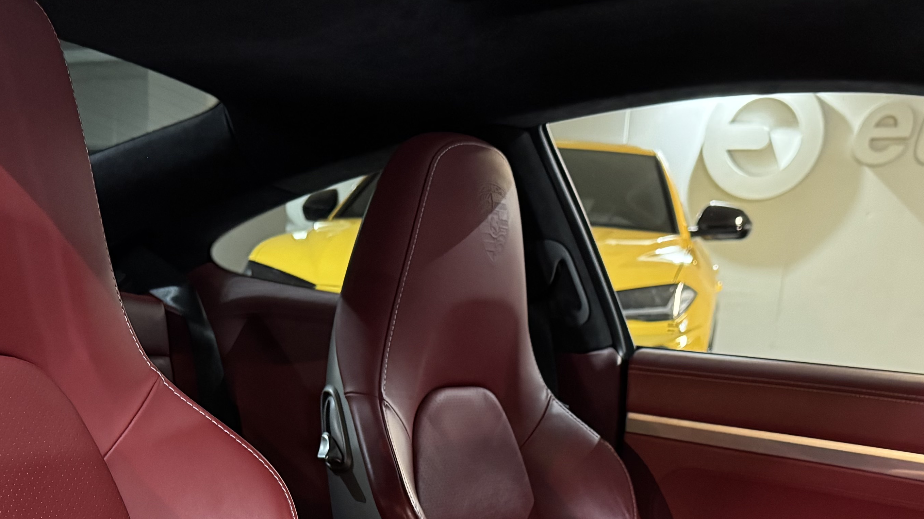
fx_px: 1347
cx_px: 379
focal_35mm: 55
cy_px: 569
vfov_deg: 20.8
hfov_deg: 37.7
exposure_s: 1/30
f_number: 1.78
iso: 800
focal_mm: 6.76
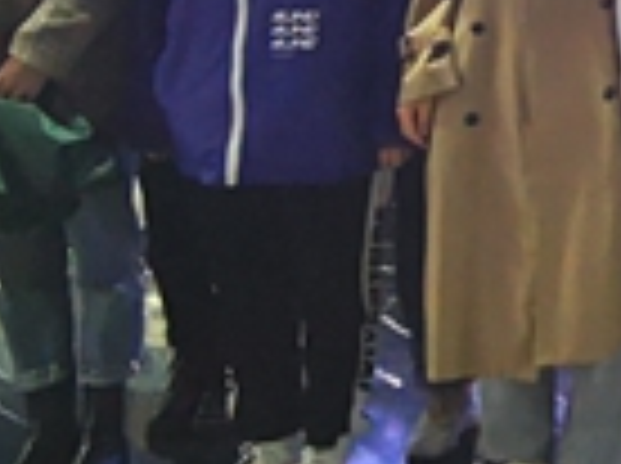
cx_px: 770
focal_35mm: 58
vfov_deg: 23.9
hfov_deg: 28.4
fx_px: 1039
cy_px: -20
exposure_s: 1/33.3
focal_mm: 2.26
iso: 500
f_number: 2.2
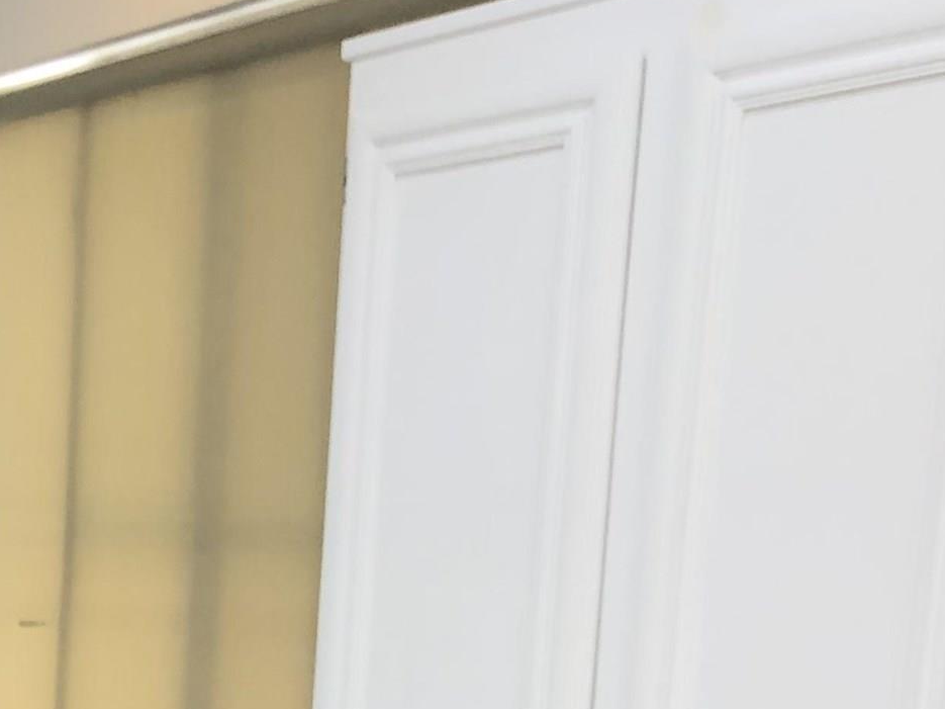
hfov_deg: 19.4
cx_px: -326
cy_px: 1088
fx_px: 2511
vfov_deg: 14.8
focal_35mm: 92
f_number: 1.8
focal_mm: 4
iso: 32
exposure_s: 1/30
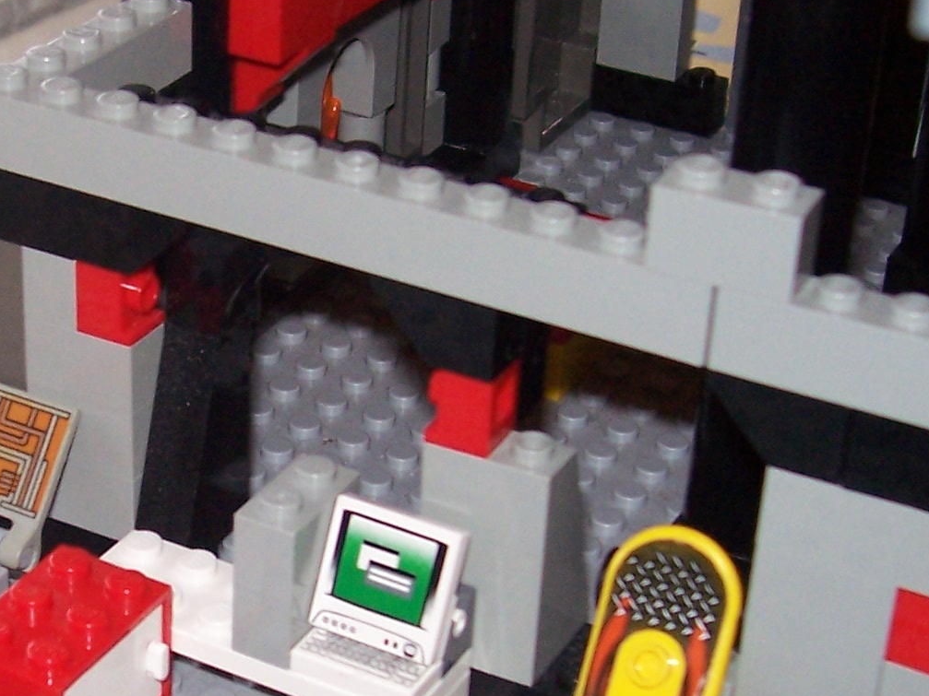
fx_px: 2335
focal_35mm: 87
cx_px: 109
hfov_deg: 22.0
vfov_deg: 16.9
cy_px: 484
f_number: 2.7
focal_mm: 5.6
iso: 125
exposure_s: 1/60
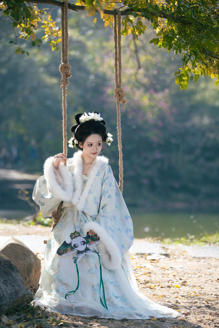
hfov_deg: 11.9
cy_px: 164
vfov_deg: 17.8
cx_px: 110
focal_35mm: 115
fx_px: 1049
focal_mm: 115
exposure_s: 1/500
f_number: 2.8
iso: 100
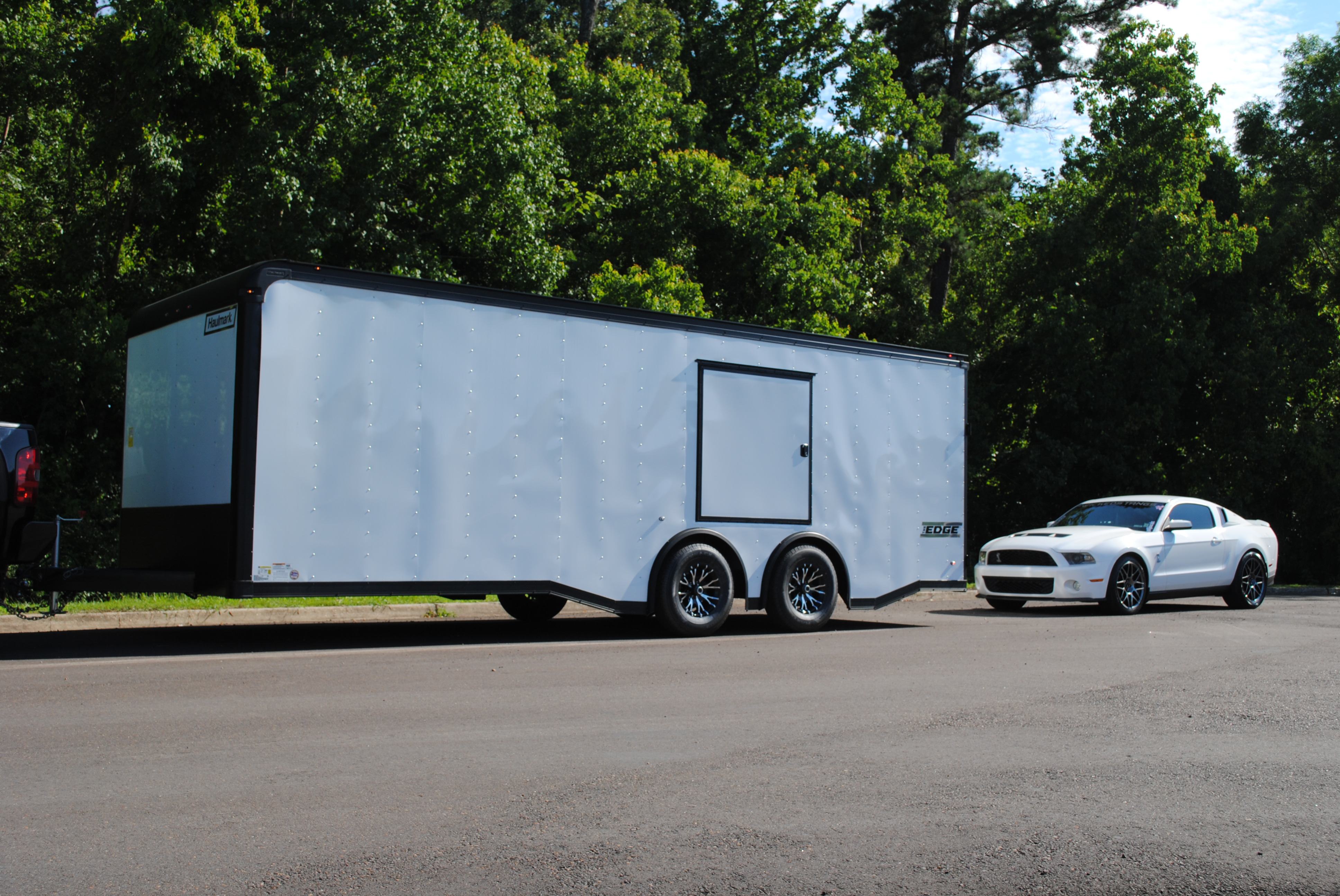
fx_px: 1453
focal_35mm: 39
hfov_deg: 49.5
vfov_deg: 34.3
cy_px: 448
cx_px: 670
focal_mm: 26
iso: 100
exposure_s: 1/250
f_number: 8
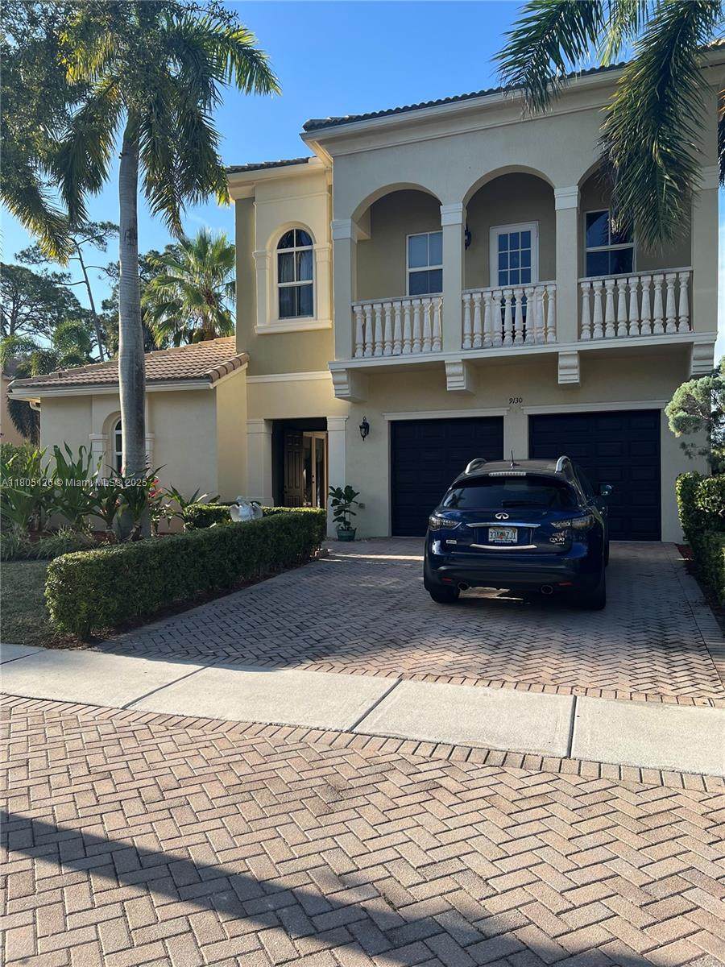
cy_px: 484
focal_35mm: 26
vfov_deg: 67.3
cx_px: 362
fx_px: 726
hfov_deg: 53.1
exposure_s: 1/1934
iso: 50
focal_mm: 5.7
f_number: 1.5
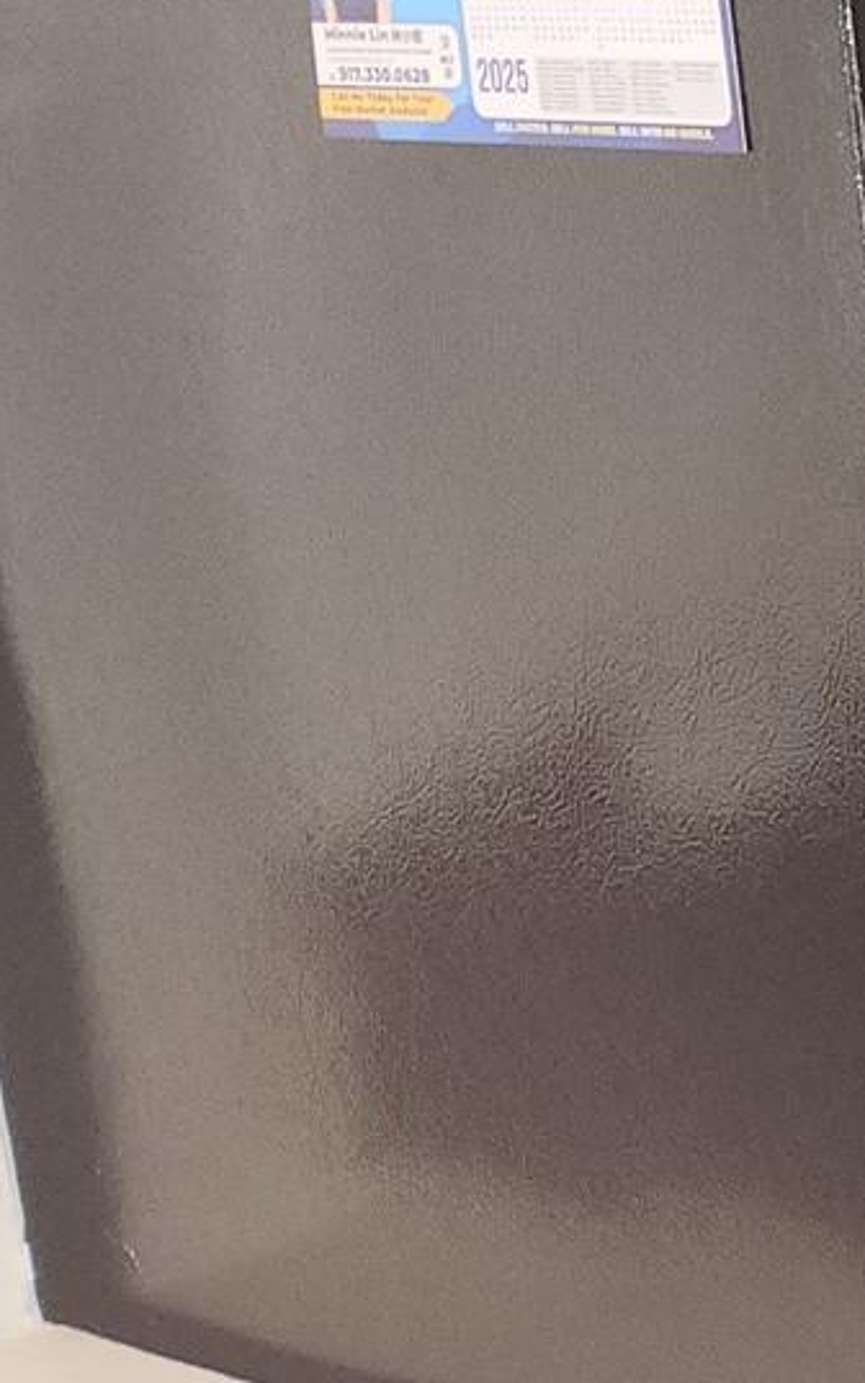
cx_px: 2551
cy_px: 476
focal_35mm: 93
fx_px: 3505
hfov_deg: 10.4
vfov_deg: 22.2
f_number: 1.8
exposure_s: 1/60
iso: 125
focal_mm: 5.4
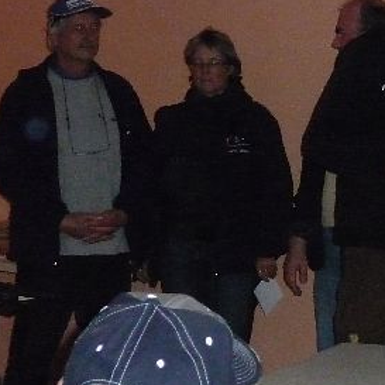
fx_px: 1887
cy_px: 104
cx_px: 458
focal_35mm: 150
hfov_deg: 11.4
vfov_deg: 11.6
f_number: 4.4
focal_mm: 9.8
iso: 1000
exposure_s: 1/30
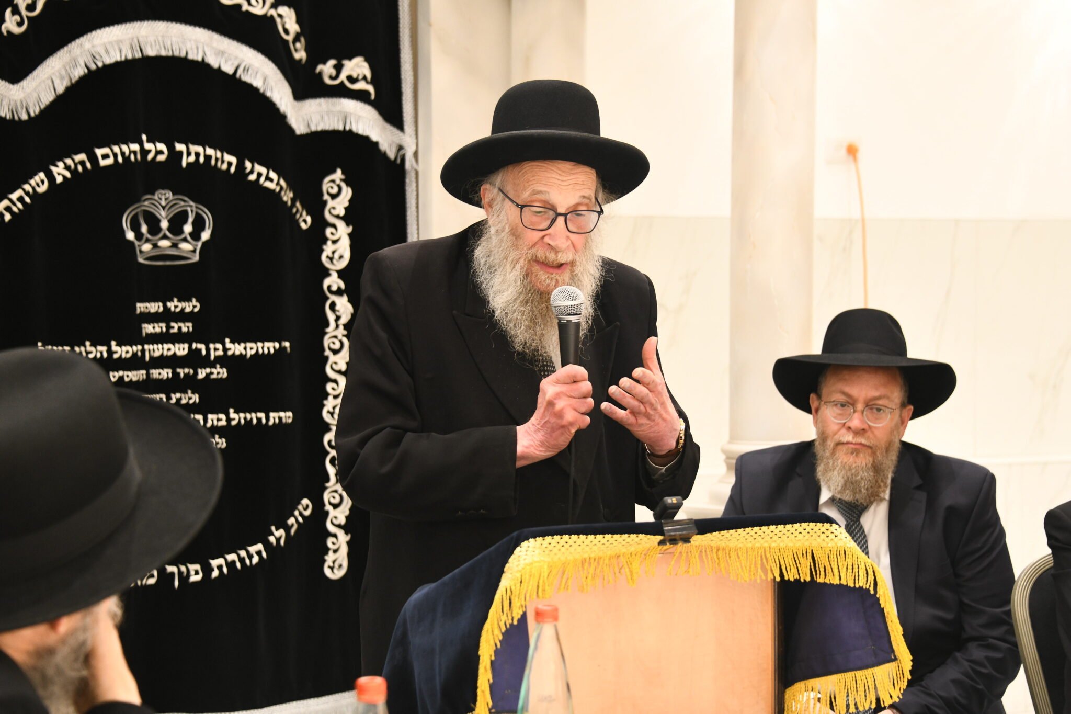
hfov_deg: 26.0
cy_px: 357
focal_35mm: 78
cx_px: 536
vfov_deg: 17.5
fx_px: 2320
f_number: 5.6
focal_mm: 78
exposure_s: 1/125
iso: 1600
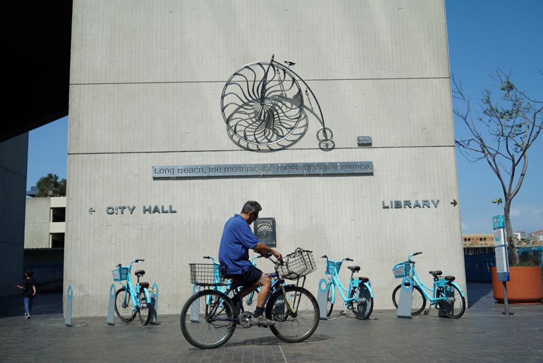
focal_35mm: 38
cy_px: 182
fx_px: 573
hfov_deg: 50.7
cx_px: 272
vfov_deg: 35.1
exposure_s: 1/640
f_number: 8
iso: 100
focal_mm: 38
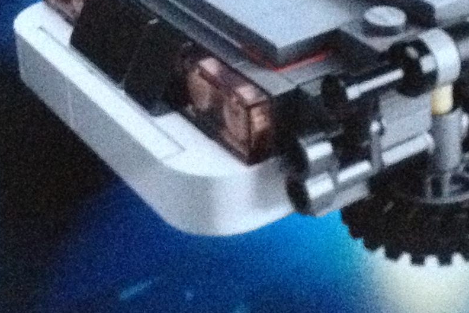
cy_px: -71
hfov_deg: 13.7
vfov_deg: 9.0
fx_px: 1954
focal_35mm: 150
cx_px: 272
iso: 640
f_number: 2.4
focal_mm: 4.28
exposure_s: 1/15
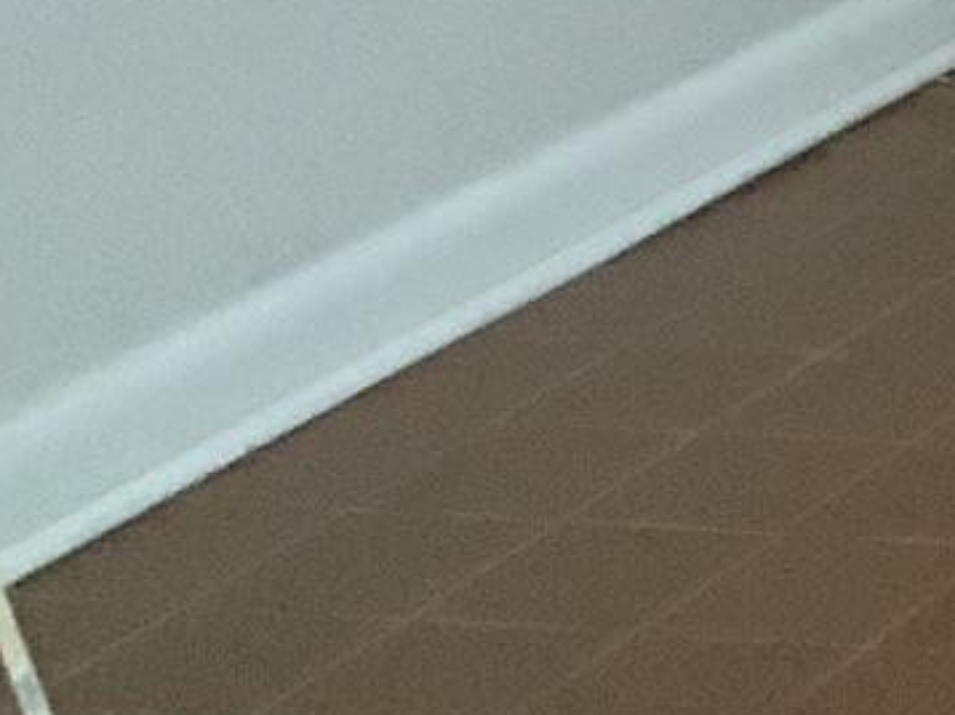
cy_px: -1193
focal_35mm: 166
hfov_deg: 9.8
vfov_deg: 8.0
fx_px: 4577
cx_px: 2620
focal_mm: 3
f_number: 1.8
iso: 400
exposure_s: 1/30
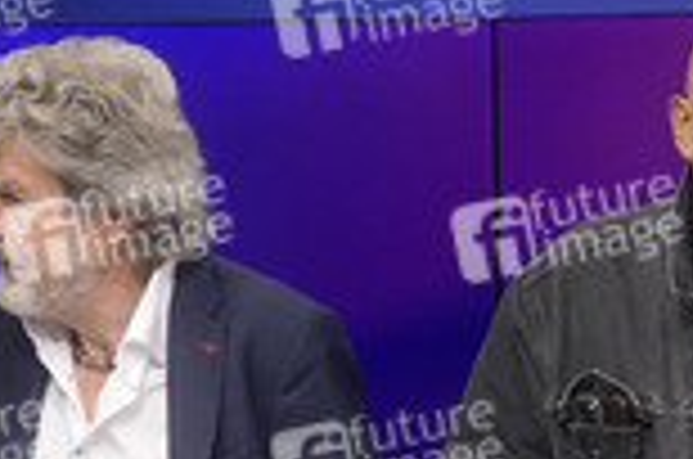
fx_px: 2536
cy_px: 567
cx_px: 898
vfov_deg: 10.2
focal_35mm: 132
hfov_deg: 14.9
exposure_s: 1/200
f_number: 2.2
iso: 640
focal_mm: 30
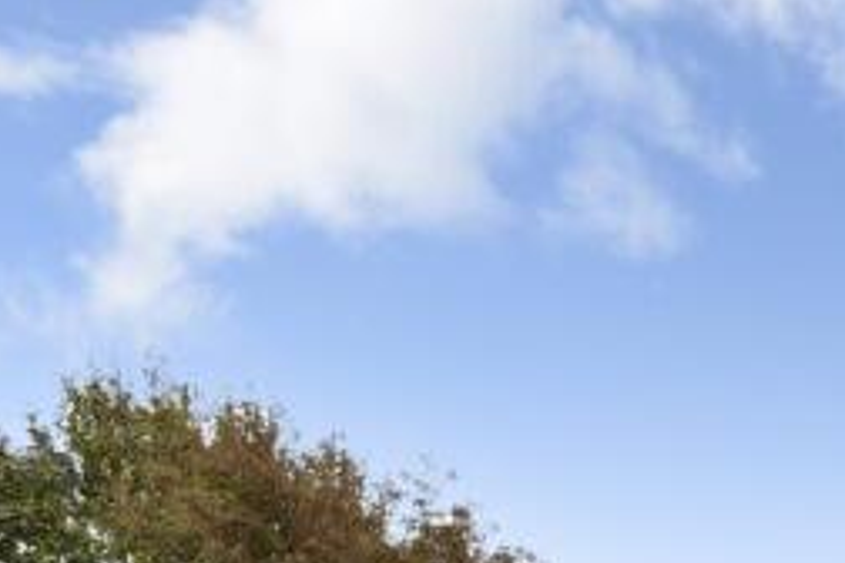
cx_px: 993
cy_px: 977
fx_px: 1432
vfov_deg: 18.2
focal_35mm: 61
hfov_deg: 28.8
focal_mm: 10
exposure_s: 1/50
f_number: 8
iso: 100
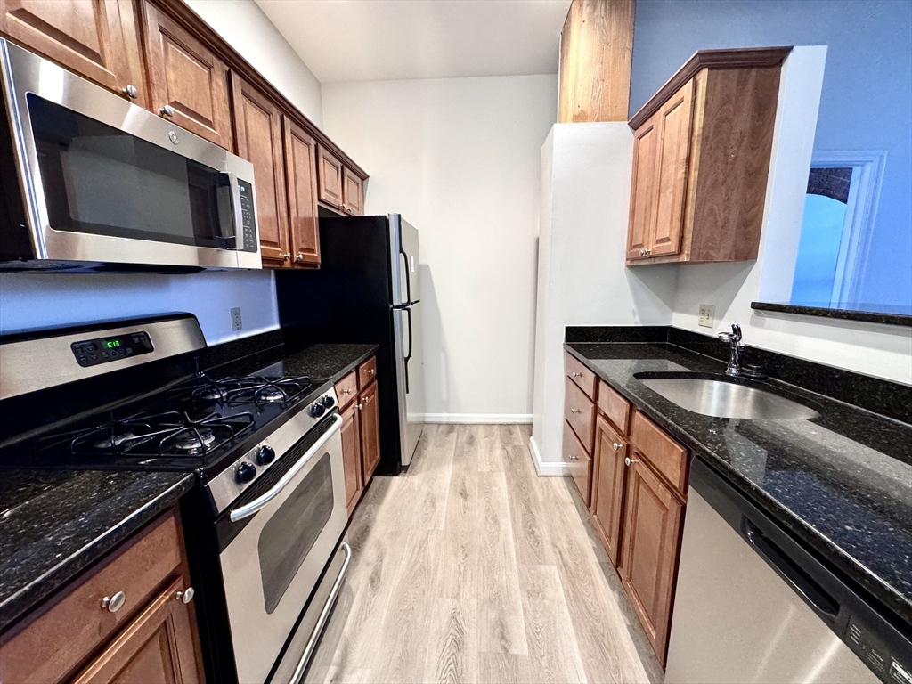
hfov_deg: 102.1
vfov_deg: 85.7
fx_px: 369
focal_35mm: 14
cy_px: 342
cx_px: 456
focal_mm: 2.22
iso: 500
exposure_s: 1/60
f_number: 2.2
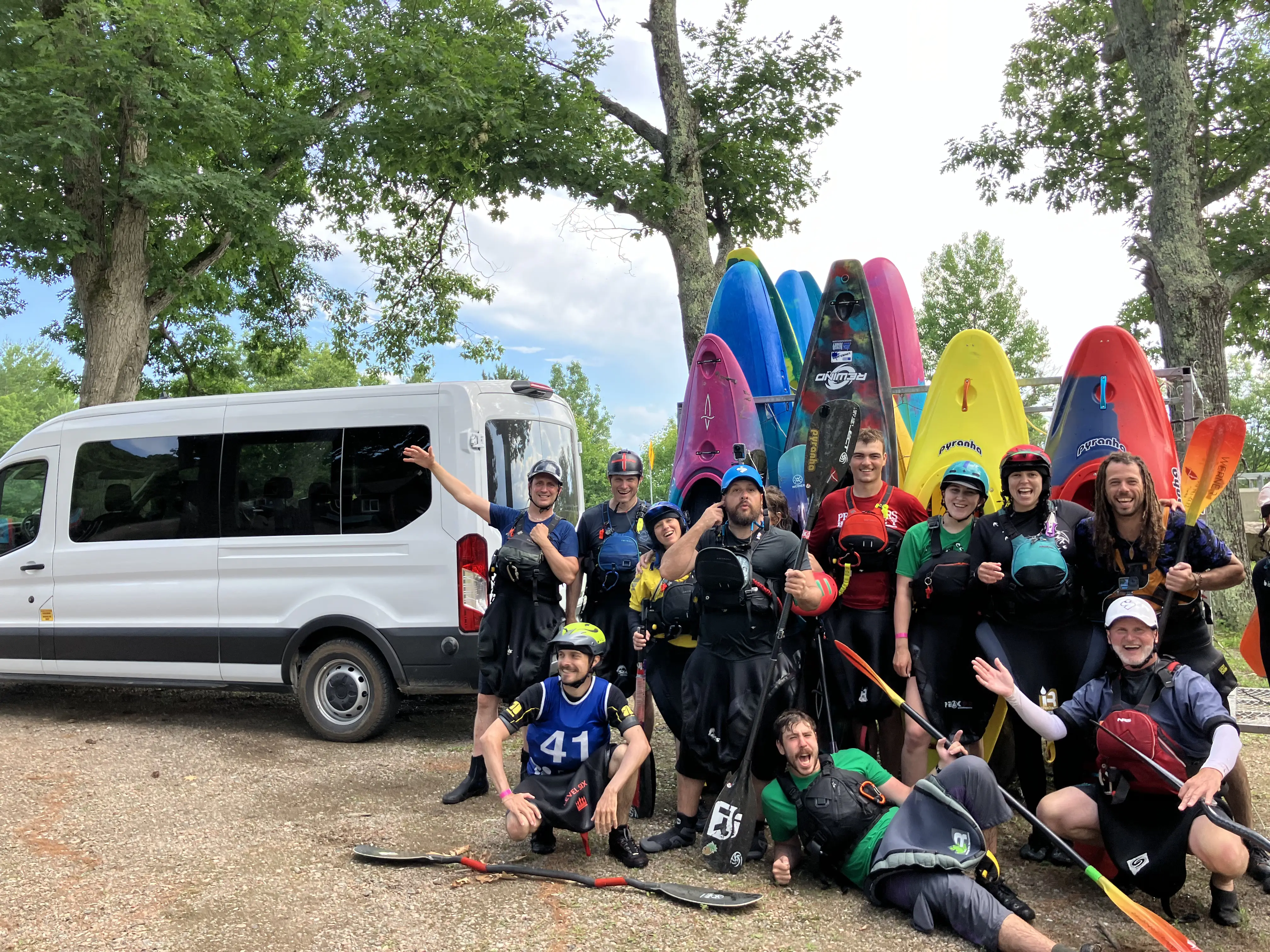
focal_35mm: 28
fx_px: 1027
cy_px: 476
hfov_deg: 63.4
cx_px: 635
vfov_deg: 49.7
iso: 25
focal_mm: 3.99
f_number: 1.8
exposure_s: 1/261
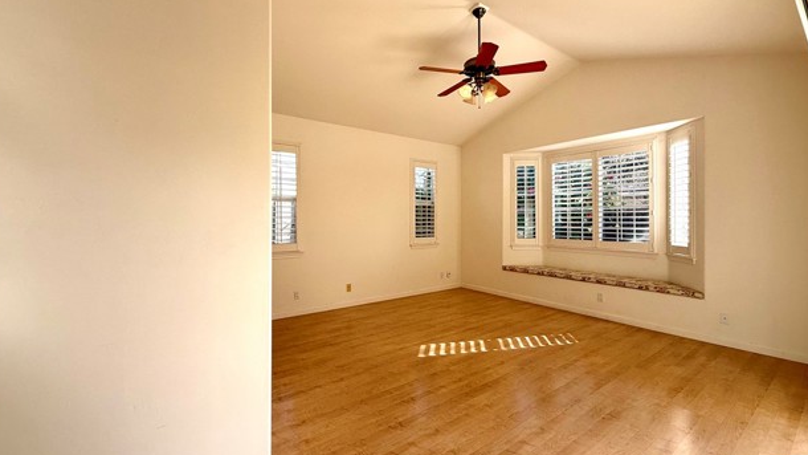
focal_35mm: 16
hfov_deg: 99.4
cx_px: 409
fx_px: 343
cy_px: 218
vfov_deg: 67.0
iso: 64
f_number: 2.2
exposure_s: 1/318
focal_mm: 2.22
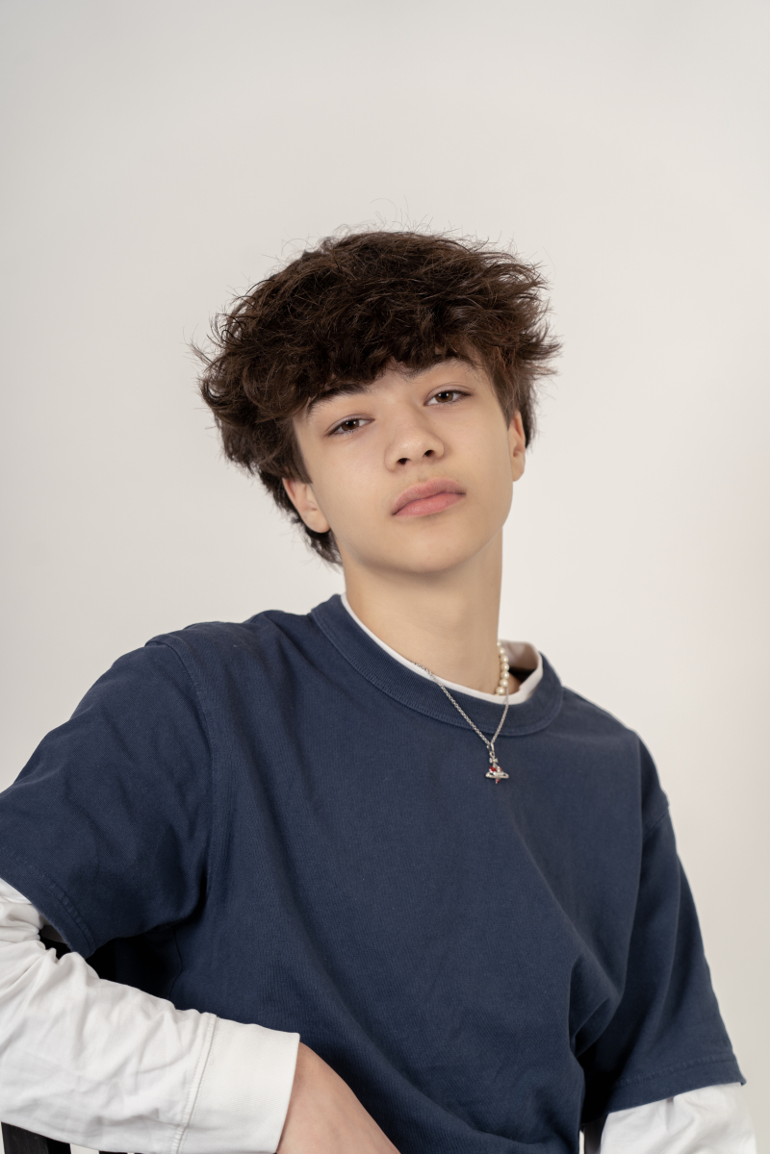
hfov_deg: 13.0
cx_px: 385
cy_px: 577
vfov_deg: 19.5
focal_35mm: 105
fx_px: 3368
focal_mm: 105
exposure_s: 1/160
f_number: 4
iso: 160
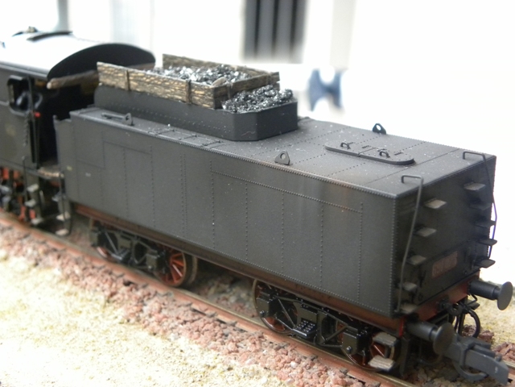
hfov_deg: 33.2
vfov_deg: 25.2
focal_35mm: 58
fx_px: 863
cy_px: 194
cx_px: 258
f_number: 3.5
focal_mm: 10.3
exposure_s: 1/62
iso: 395
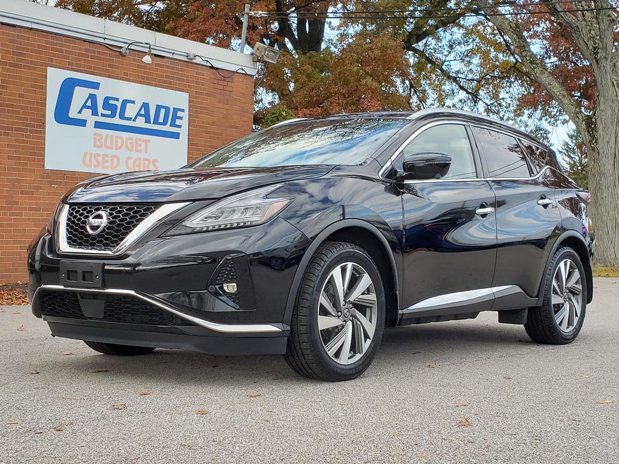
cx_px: 310
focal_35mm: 26
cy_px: 232
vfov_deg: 53.1
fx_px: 465
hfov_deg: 67.3
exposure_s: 1/293
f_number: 2.4
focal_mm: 4.3
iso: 50
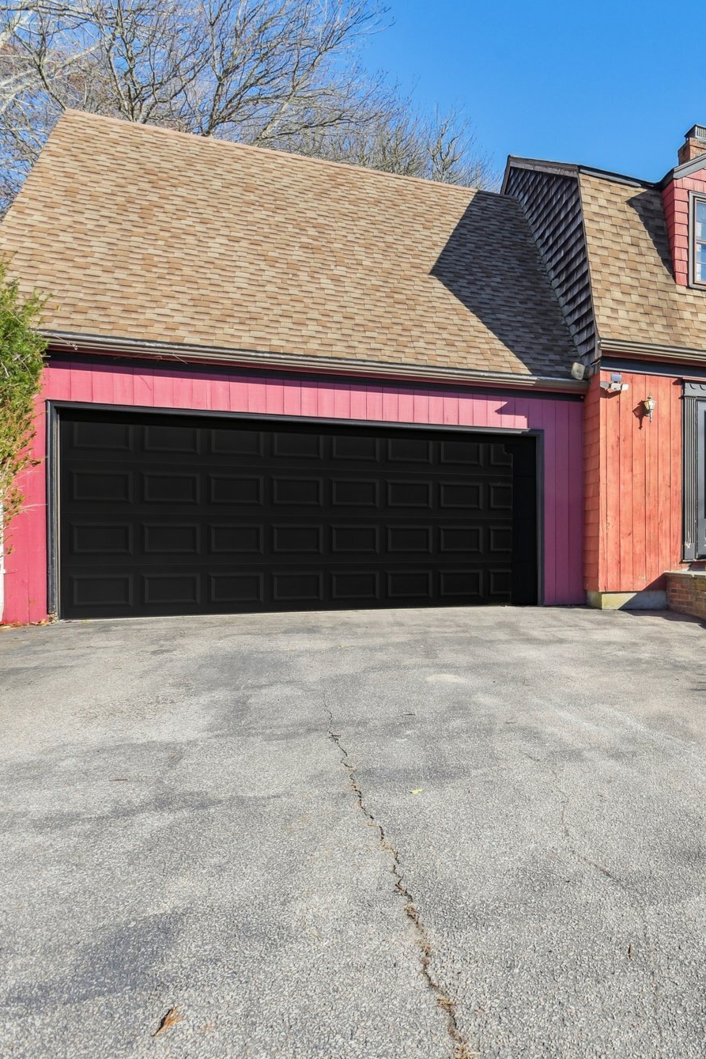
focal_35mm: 26
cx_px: 686
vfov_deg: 69.4
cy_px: 539
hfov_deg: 43.4
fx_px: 765
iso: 400
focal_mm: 17
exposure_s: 1/800
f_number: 11
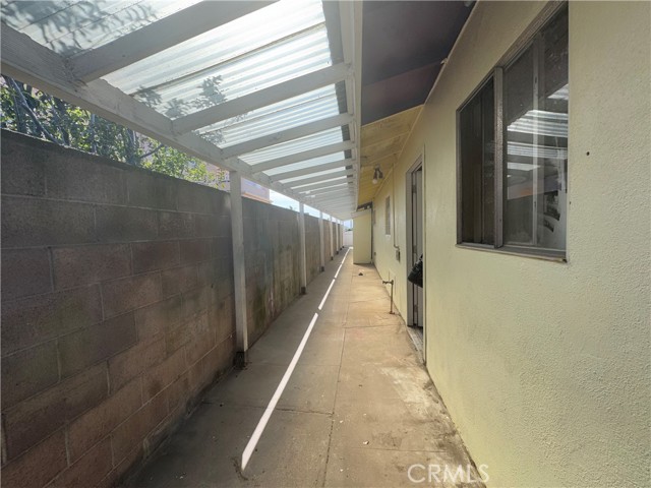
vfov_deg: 85.7
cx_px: 326
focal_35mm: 14
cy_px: 244
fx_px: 263
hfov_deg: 102.1
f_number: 2.2
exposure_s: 1/338
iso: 40
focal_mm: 2.22
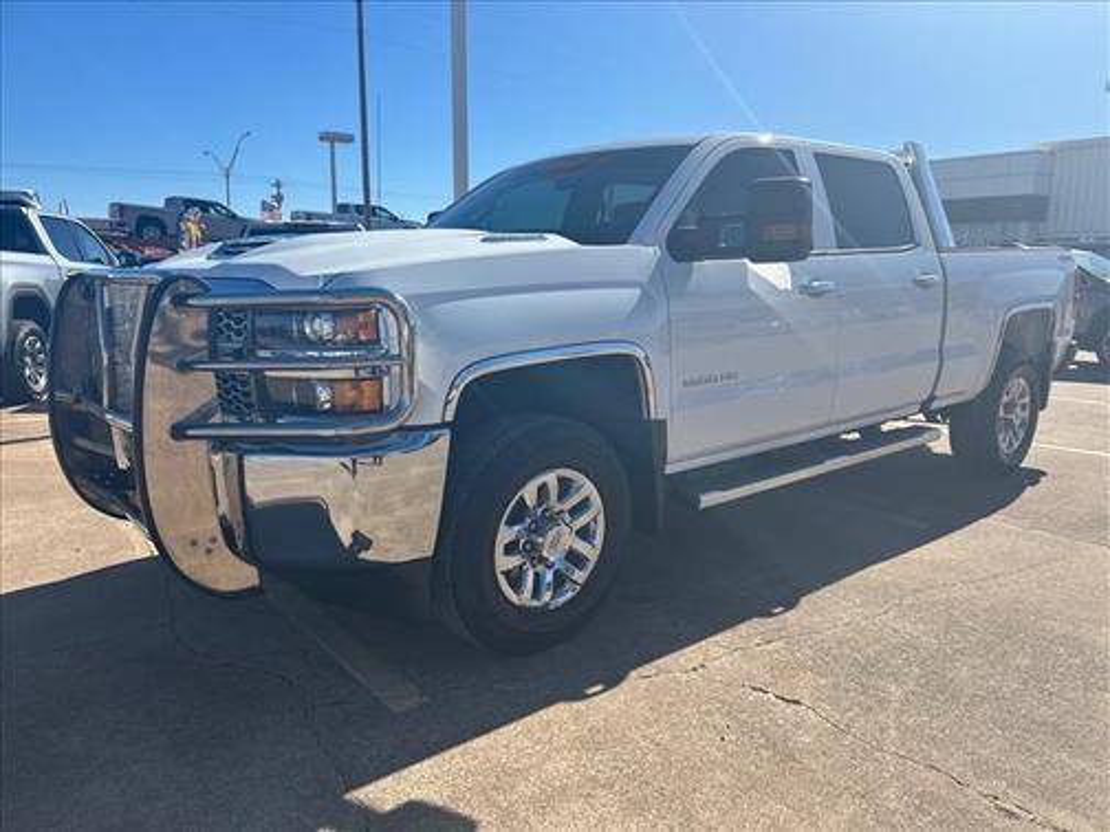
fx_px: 834
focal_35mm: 26
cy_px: 416
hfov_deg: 67.3
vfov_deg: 53.1
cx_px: 555
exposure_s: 1/4831
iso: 50
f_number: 1.5
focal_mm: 5.7
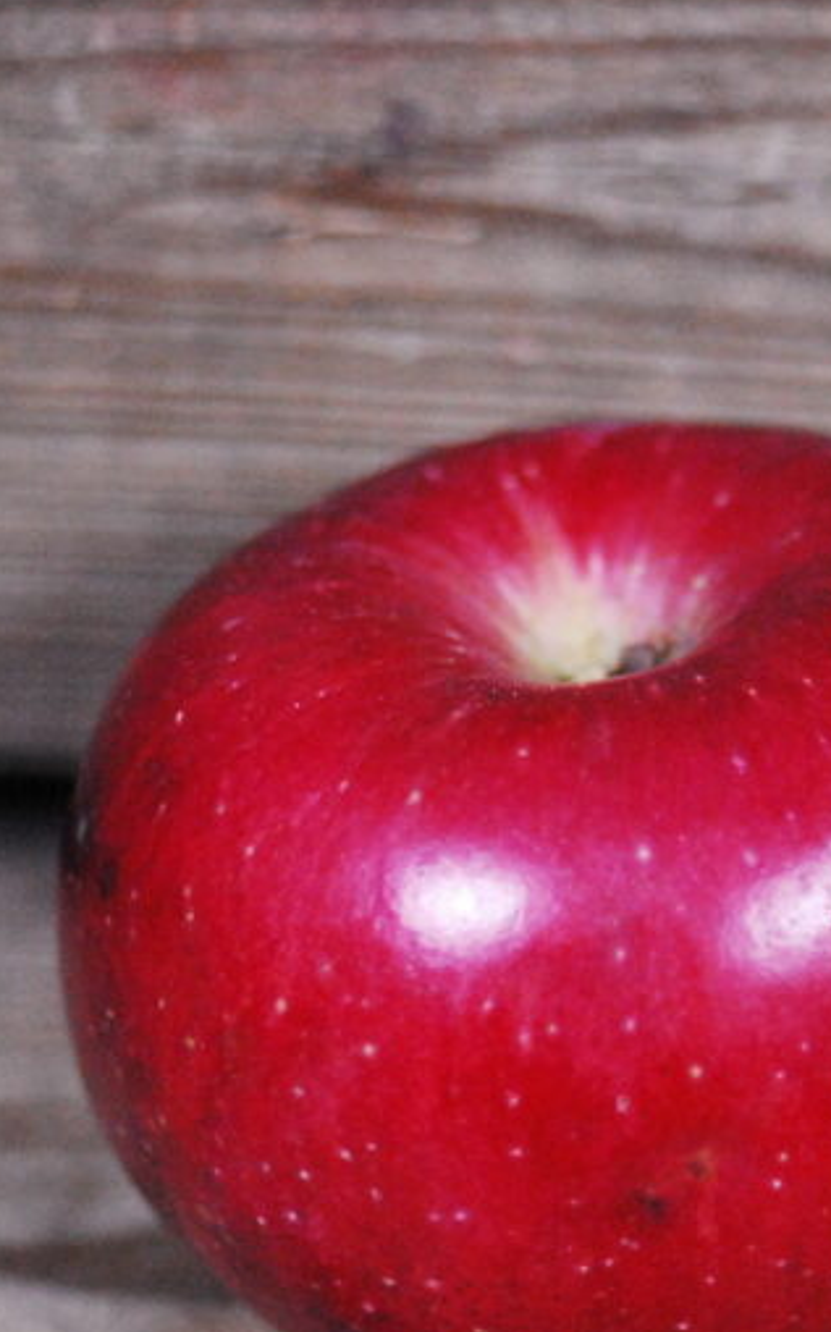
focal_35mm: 324
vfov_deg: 6.5
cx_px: 655
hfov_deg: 4.0
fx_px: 11755
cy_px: 843
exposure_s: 1/1000
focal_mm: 105
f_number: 2.8
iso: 1600
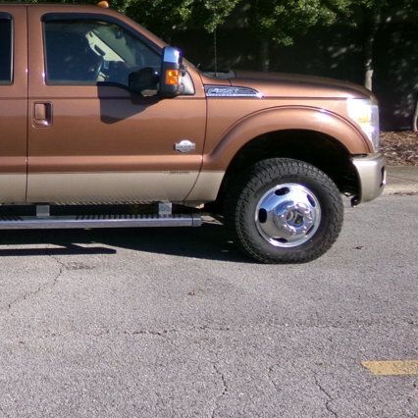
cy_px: 149
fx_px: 697
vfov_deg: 33.2
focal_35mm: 51
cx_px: -55
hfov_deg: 29.7
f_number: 3.7
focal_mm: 4.3
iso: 100
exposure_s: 1/600
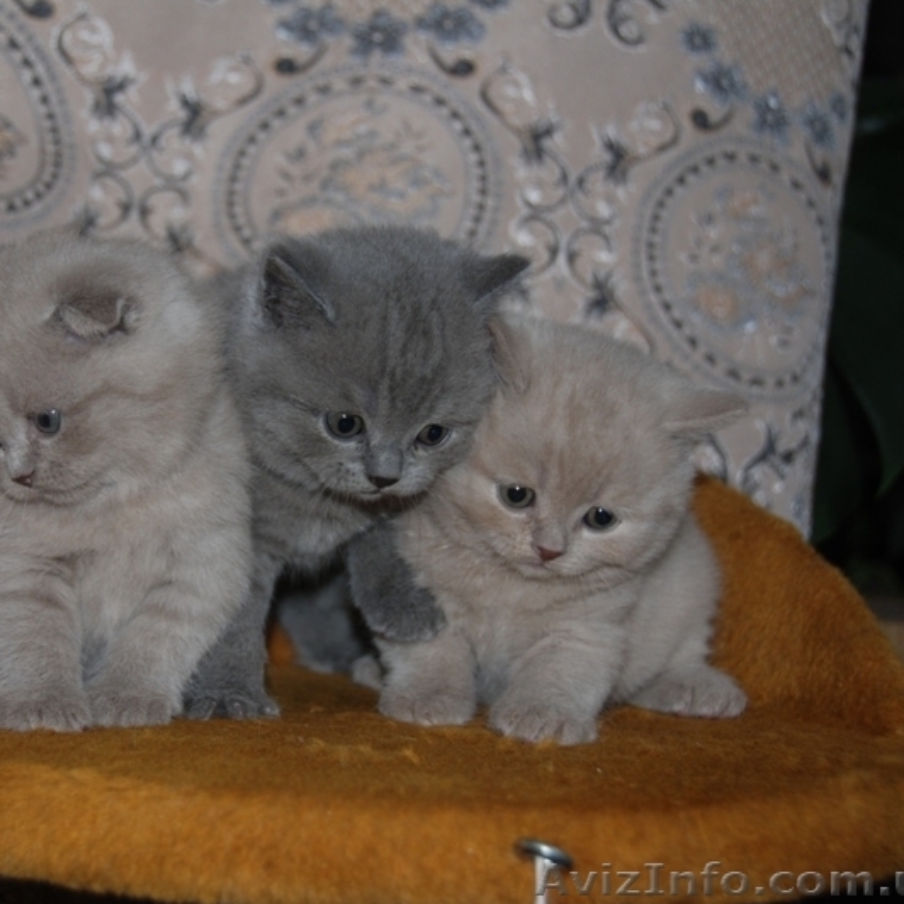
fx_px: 2157
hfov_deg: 23.5
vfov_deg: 23.7
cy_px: 451
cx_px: 284
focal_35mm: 73
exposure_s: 1/60
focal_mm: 38
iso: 100
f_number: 4.5
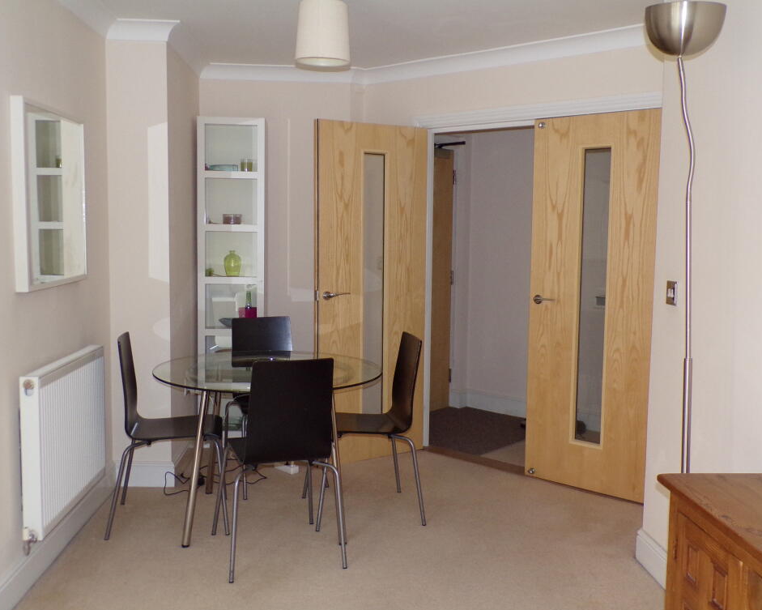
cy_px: 305
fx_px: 767
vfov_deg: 43.4
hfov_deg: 52.8
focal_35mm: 34
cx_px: 394
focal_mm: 5.8
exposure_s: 1/34
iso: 200
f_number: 3.2
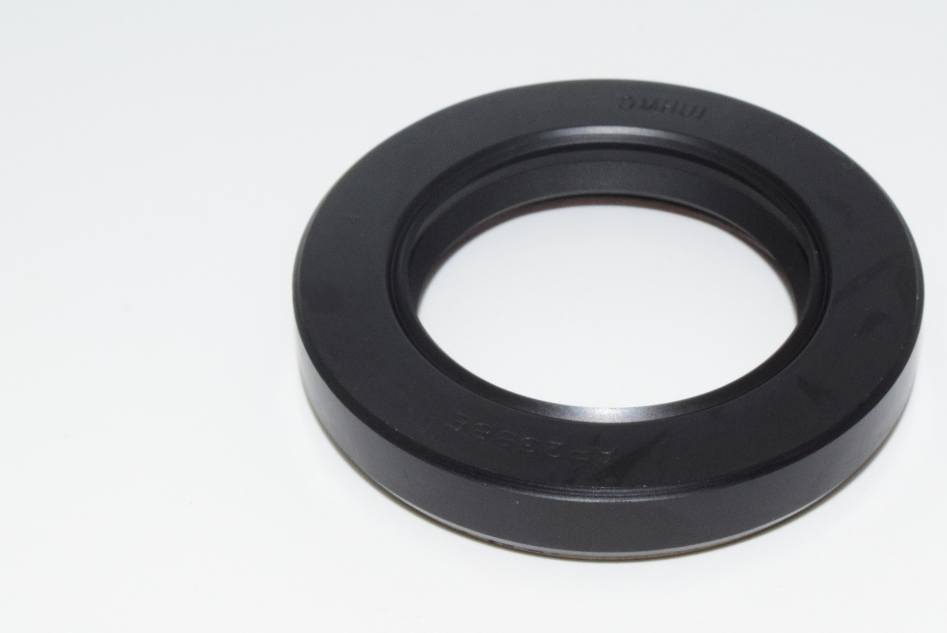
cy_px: 335
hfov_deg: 21.8
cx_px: 599
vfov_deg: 14.7
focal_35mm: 93
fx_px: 2448
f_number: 29
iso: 1600
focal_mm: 40
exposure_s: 1/60
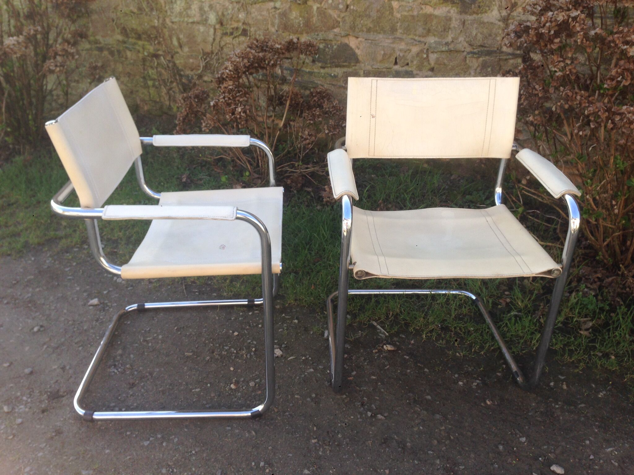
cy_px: 238
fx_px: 604
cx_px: 317
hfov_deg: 55.4
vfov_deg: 42.9
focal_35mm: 33
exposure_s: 1/330
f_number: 2.4
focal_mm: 4.12
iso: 50
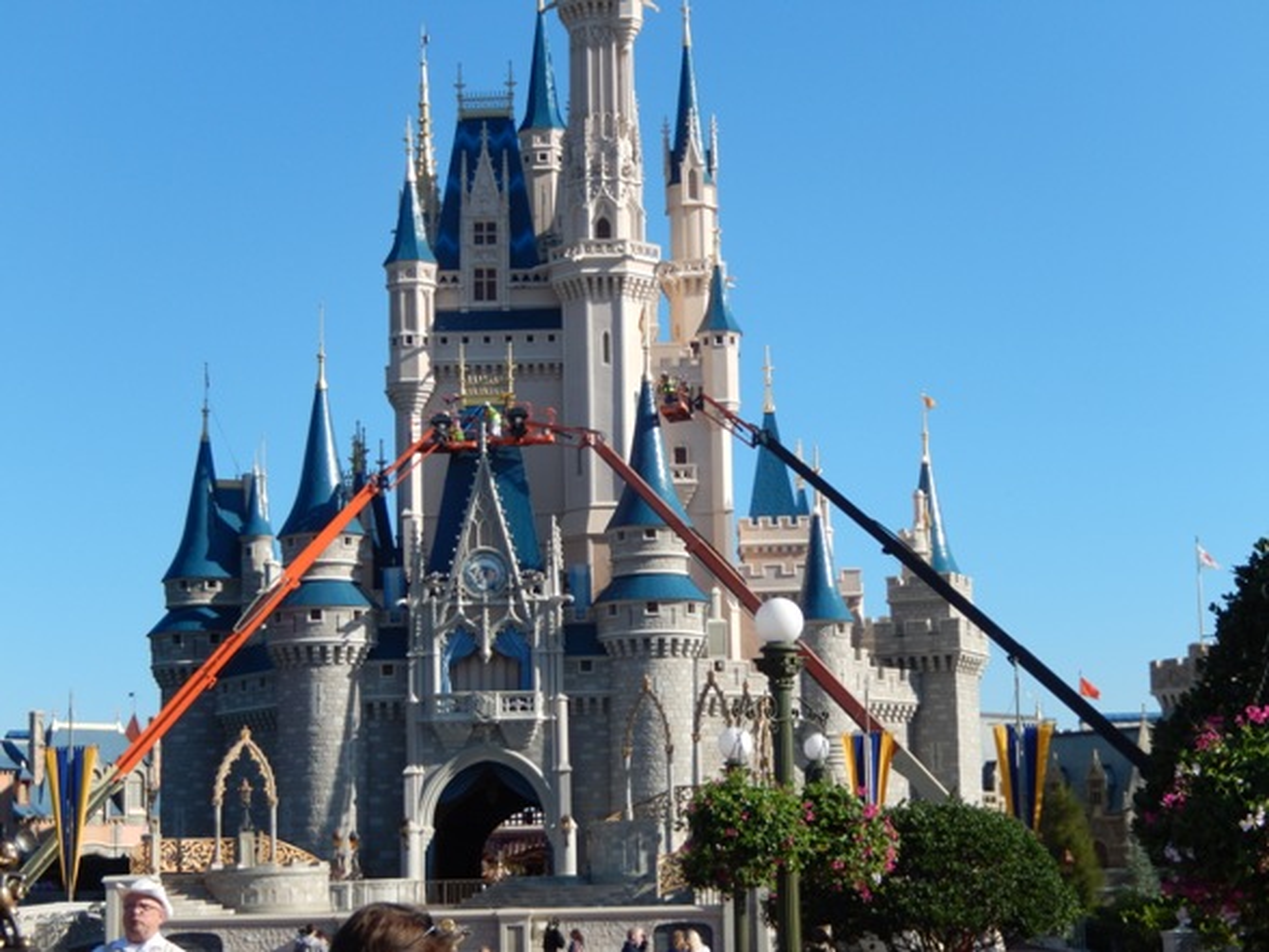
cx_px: 634
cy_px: 476
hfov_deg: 26.7
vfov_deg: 20.2
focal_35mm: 73
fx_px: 2676
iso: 125
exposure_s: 1/640
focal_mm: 13.1
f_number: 4.9
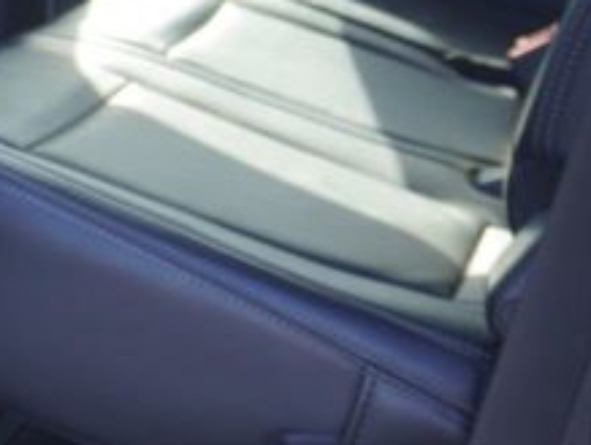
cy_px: -149
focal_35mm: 142
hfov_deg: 13.3
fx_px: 2431
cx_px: -230
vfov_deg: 10.2
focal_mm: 21
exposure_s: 1/80
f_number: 4.5
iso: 100
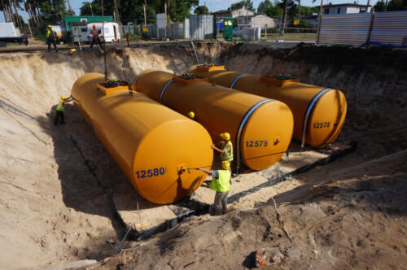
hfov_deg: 73.8
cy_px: 135
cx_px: 204
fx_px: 271
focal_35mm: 24
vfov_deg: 53.0
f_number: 16
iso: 200
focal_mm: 16
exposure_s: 1/160
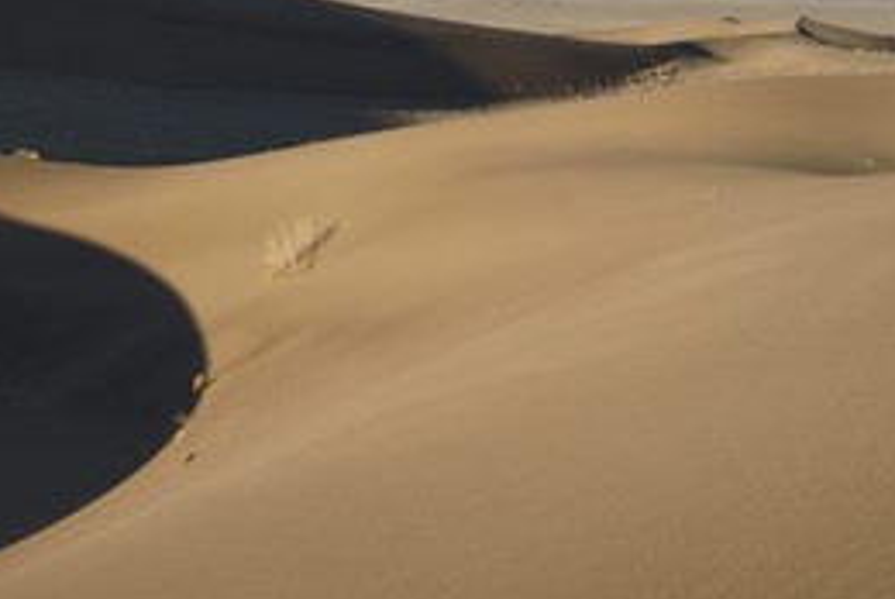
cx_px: 472
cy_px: 172
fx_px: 1244
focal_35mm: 50
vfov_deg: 26.8
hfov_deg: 39.5
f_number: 13
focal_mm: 31
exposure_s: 1/250
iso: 200
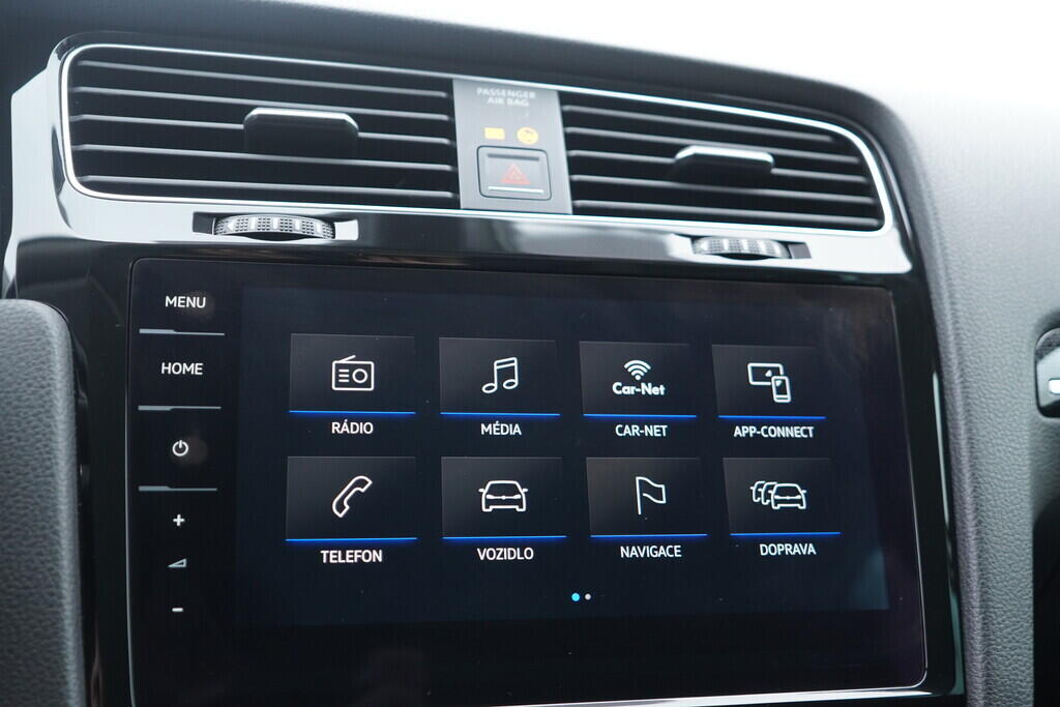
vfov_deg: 36.9
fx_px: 1060
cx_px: 530
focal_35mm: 36
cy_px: 354
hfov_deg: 53.1
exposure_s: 1/40
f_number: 2.8
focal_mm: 24
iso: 500
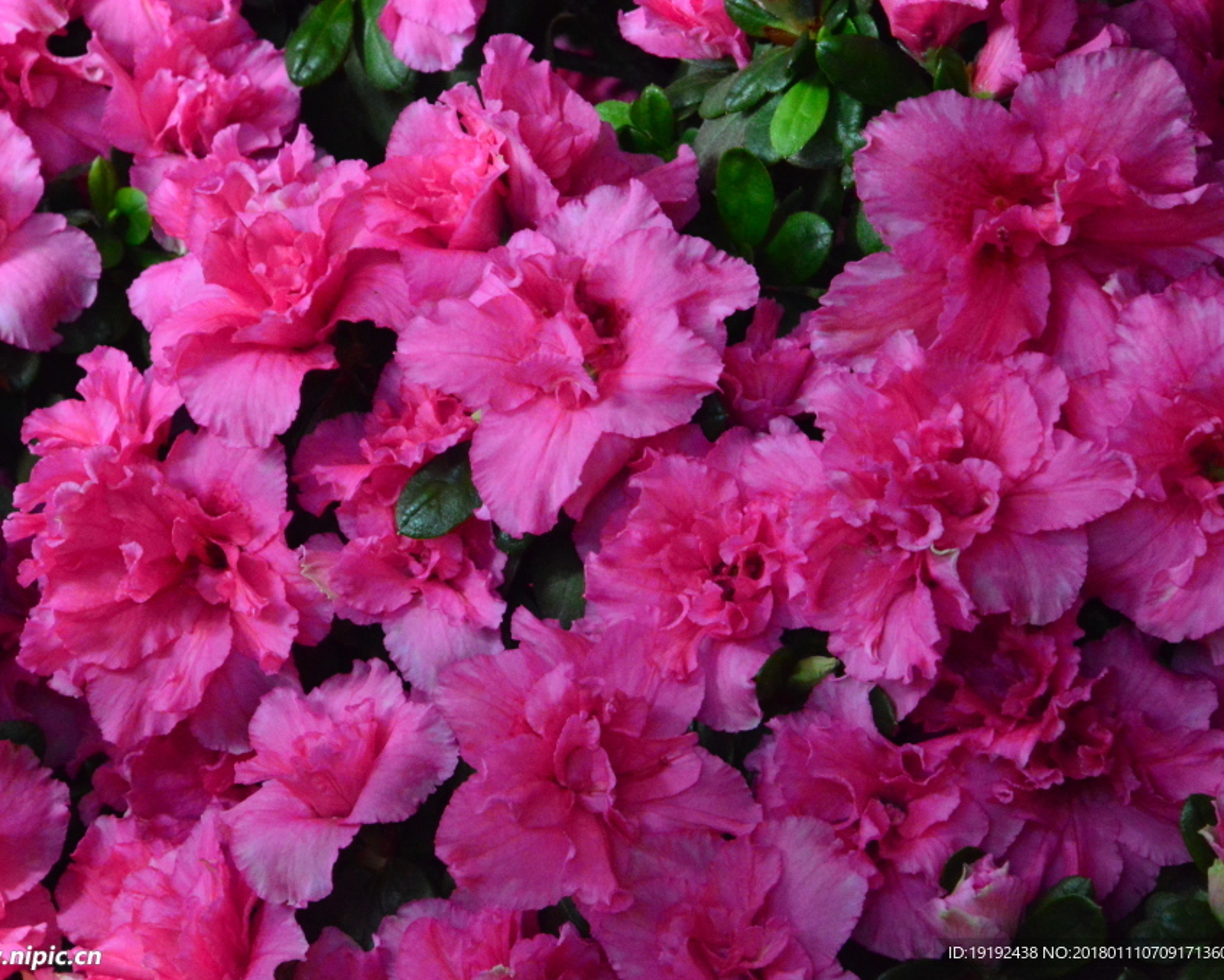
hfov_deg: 3.8
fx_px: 18479
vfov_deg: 3.0
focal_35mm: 510
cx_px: 536
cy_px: 489
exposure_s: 1/250
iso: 5600
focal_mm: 300
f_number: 20
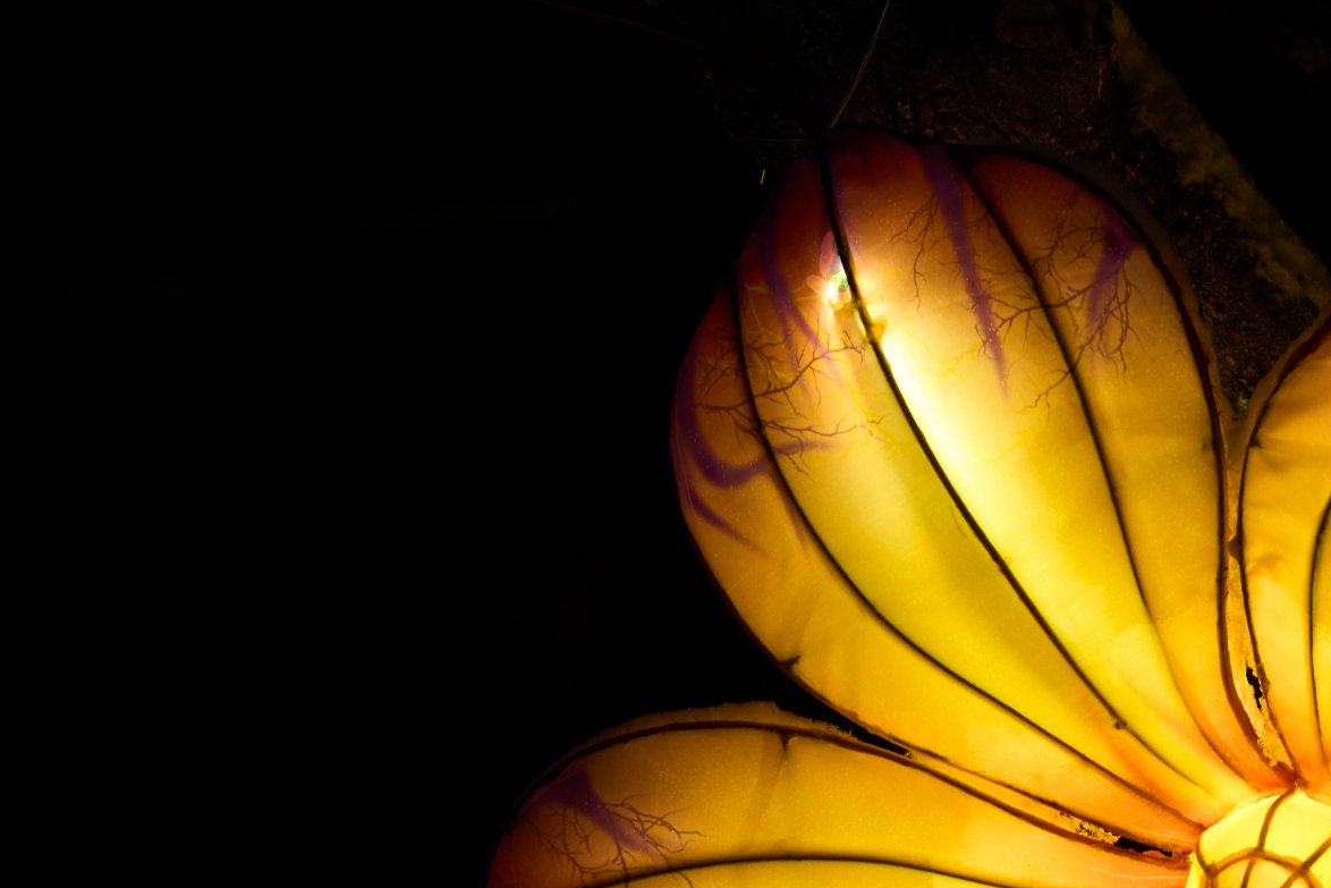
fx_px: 16121
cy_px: 957
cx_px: 985
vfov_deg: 3.2
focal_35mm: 436
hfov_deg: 4.7
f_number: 8
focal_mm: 200
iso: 100
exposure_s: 1/13
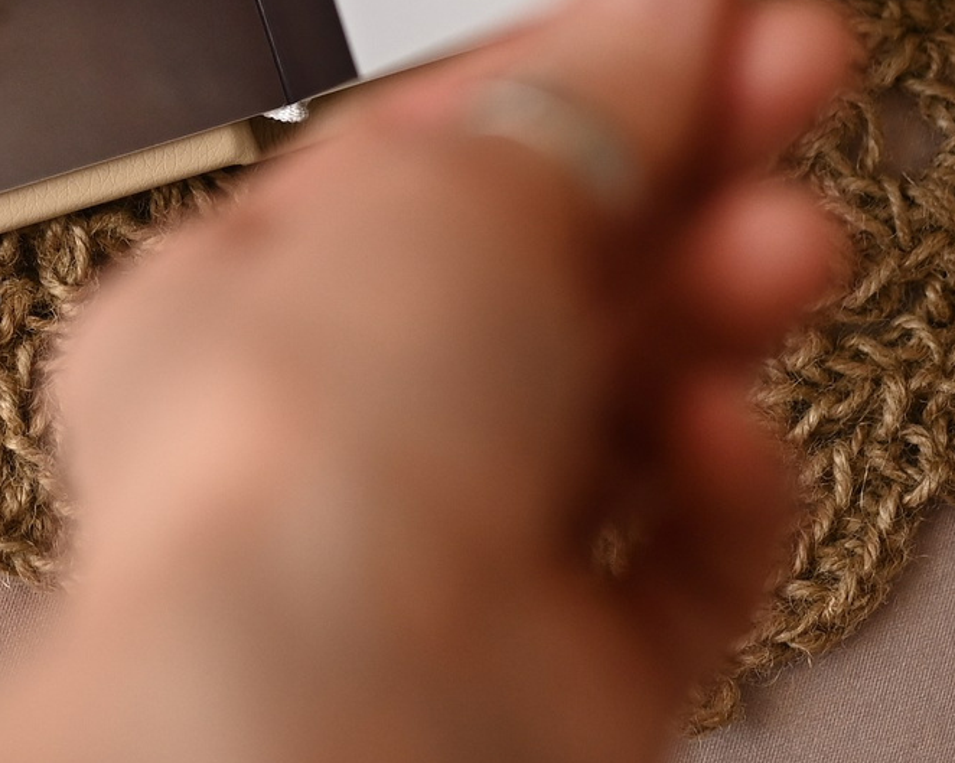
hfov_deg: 14.7
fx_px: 3588
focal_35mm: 127
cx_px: -163
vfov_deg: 11.9
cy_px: -177
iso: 320
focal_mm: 35
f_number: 2.2
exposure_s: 1/200
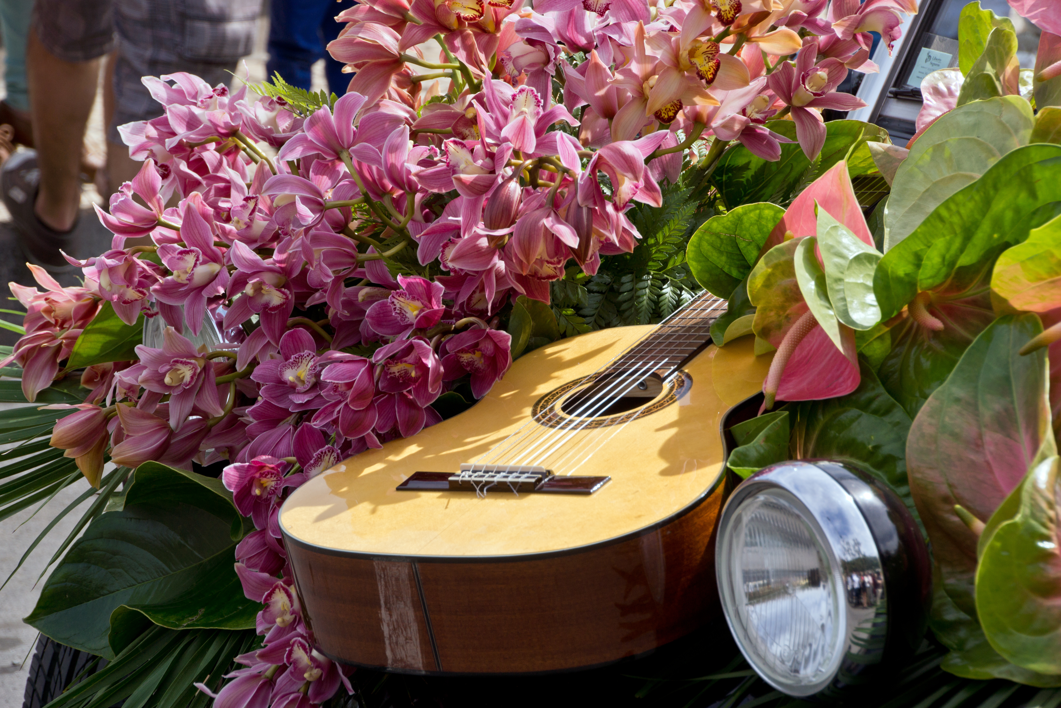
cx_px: 530
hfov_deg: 11.4
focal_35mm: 180
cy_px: 354
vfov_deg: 7.6
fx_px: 5305
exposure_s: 1/400
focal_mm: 120
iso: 100
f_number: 8
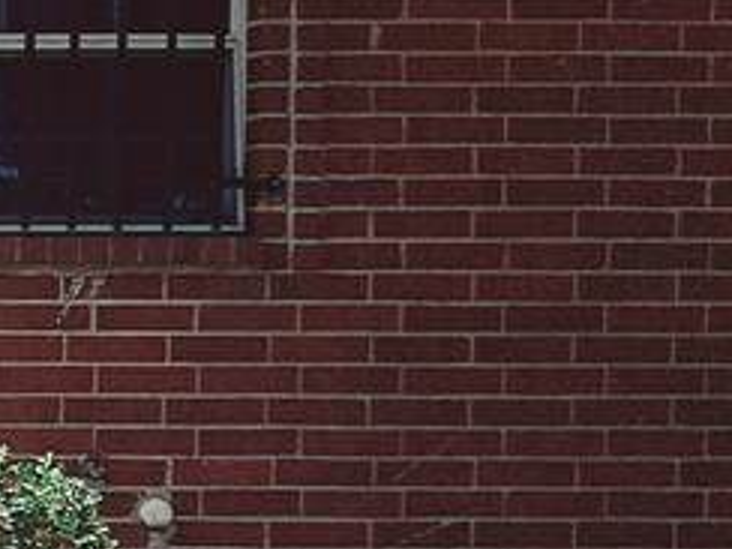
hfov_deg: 14.9
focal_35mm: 105
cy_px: 357
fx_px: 2220
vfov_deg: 14.1
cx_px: -774
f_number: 2
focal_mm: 4.6
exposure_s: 1/1669
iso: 32
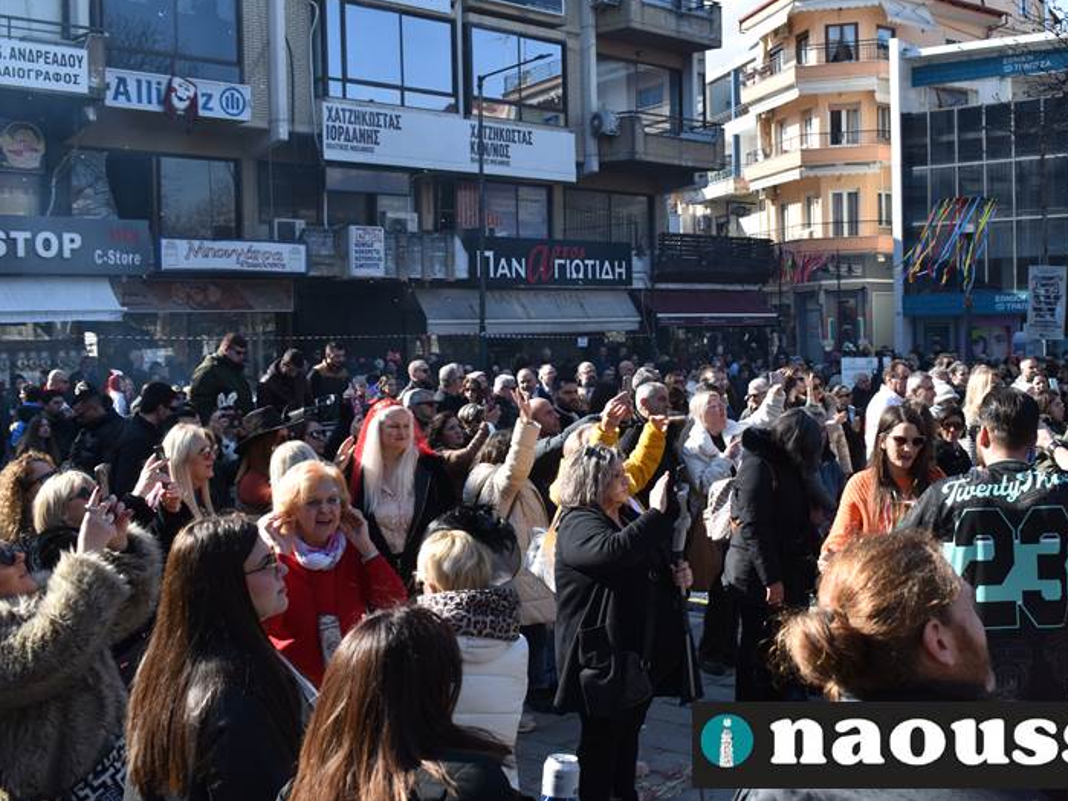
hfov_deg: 42.4
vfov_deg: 32.5
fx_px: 1374
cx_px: 585
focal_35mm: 45
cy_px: 397
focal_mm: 27
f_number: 8
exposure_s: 1/250
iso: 180
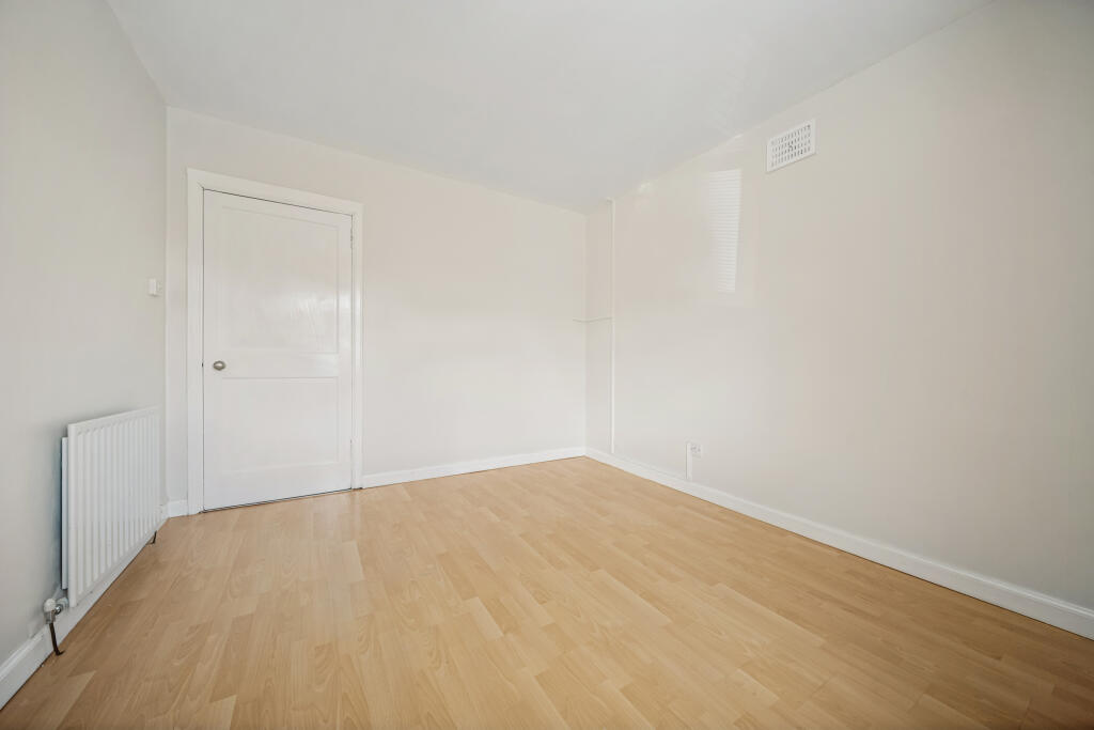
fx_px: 365
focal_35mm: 12
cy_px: 365
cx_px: 547
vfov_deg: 90.0
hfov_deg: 112.6
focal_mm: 12
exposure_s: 1/25
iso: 400
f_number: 8
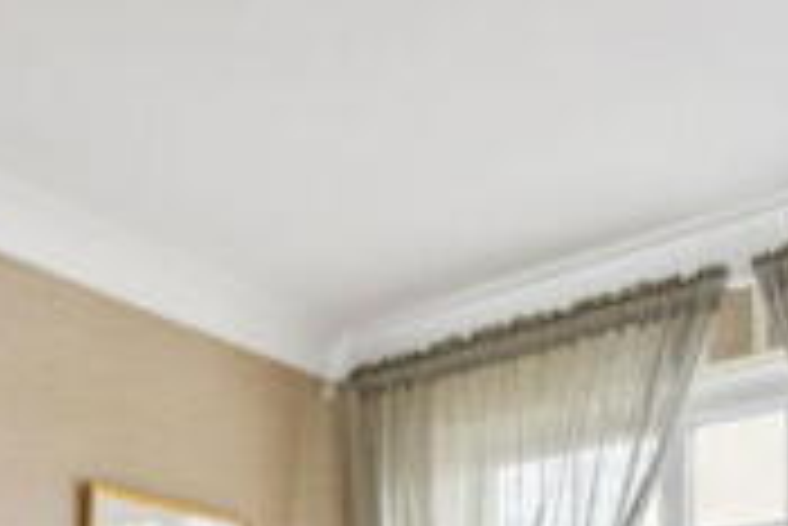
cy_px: 870
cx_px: 52
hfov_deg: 31.5
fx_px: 1314
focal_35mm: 60
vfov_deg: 18.9
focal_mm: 16
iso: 640
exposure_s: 1/2.5
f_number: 10
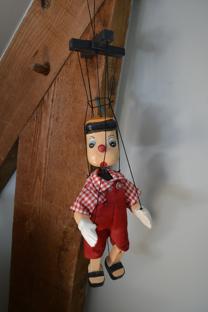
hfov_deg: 40.0
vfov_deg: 57.2
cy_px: 156
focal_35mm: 33
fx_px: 286
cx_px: 104
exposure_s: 1/60
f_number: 4
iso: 1000
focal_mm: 22
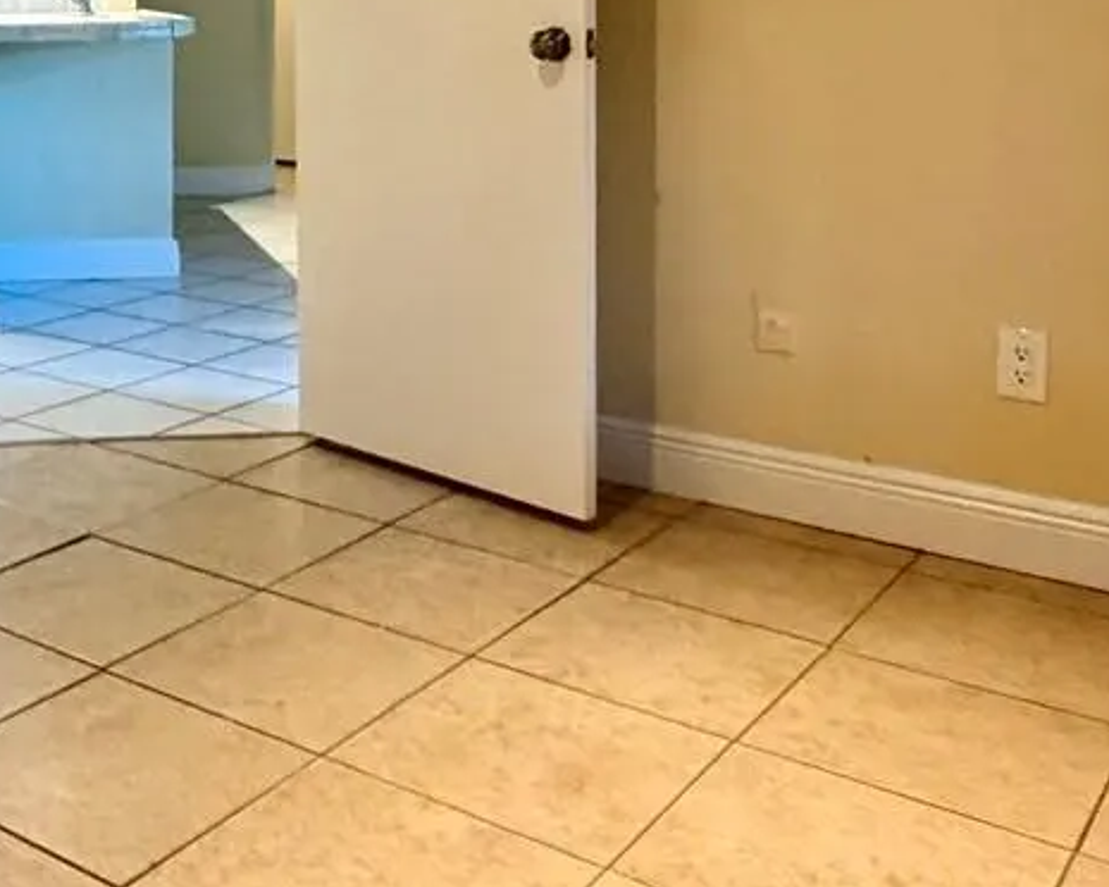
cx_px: 148
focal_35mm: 47
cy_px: 31
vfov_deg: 30.2
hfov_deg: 37.4
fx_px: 1543
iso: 640
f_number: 2.2
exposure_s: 1/60
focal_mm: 2.22
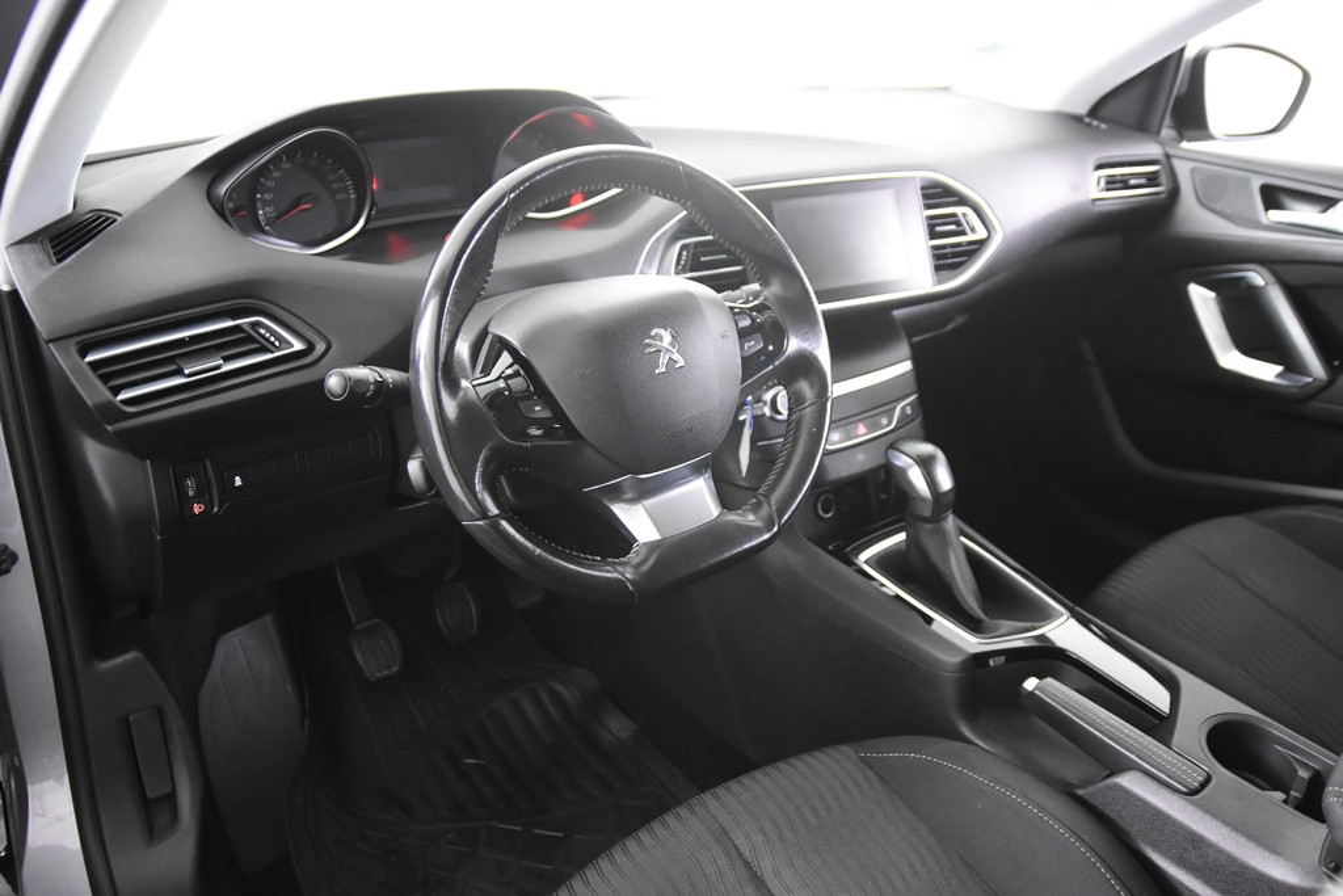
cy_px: 448
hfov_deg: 61.9
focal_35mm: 30
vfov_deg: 43.6
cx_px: 672
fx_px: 1119
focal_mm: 20
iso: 4000
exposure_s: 1/30
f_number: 2.8
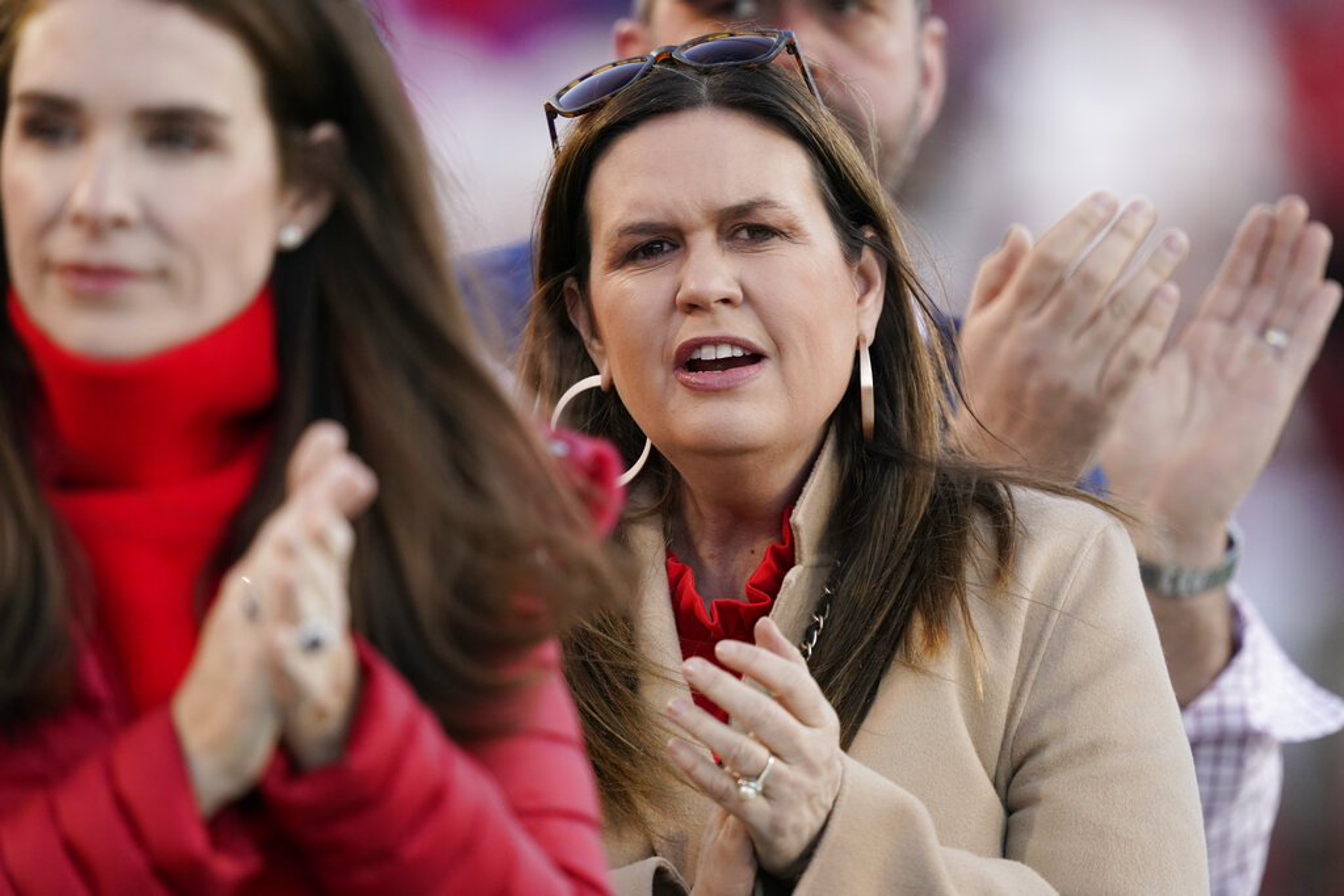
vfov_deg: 2.5
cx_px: 672
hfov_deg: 3.7
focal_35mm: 560
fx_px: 20908
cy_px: 448
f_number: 4
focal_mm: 560
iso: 2000
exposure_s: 1/1600
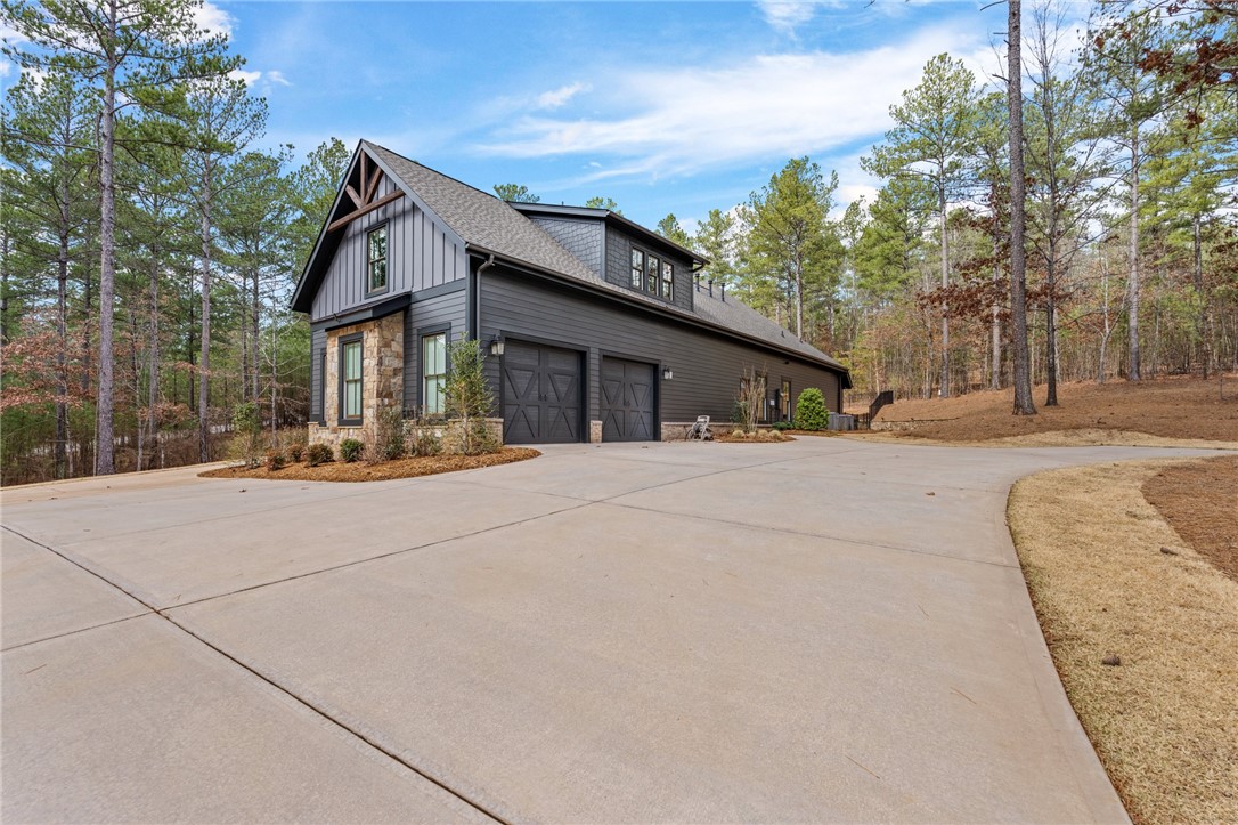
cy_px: 412
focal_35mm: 16
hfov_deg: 96.8
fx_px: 550
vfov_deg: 73.7
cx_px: 619
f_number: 8
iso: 250
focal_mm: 16
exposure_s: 1/400
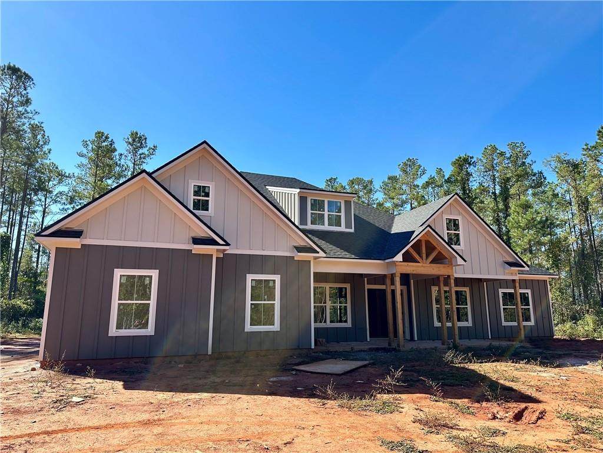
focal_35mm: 24
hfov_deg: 71.6
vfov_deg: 56.8
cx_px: 302
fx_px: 418
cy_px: 226
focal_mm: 6.86
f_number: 1.78
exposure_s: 1/2732
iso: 80
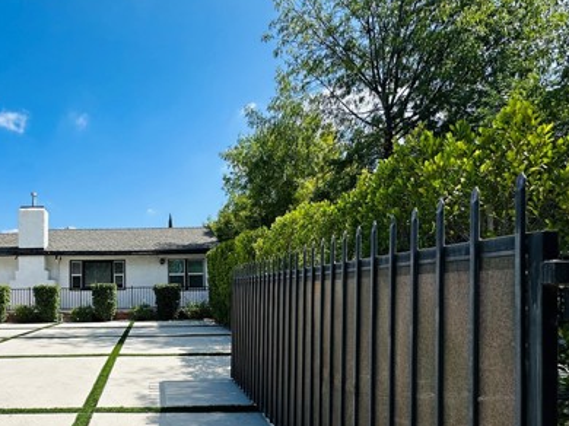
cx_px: 146
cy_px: 283
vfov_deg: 57.6
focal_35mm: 23
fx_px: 378
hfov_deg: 69.3
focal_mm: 2.22
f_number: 2.2
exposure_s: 1/1916
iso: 50
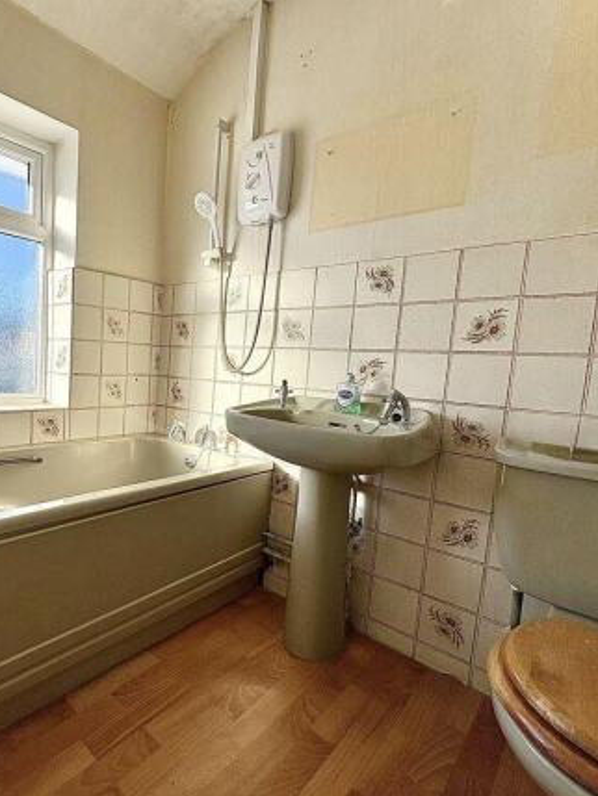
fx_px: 437
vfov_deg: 84.6
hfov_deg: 65.8
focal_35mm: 19
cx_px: 174
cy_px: 404
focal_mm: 2.22
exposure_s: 1/741
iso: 50
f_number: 2.2
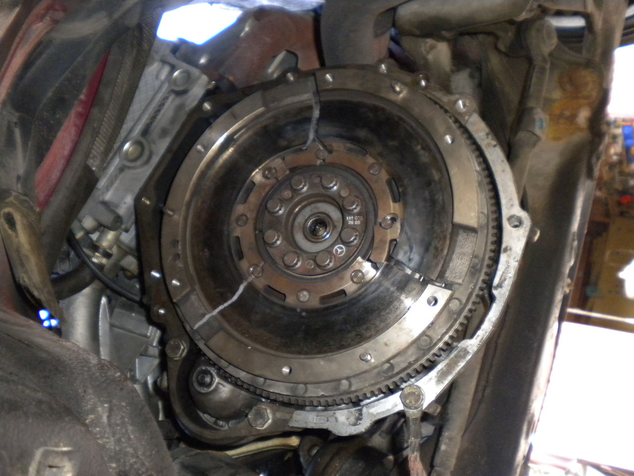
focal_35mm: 35
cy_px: 238
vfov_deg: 40.7
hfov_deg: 52.6
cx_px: 317
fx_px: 641
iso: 400
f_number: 3.1
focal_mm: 6.3
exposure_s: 1/30
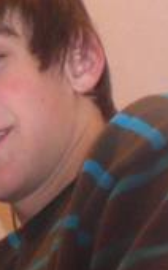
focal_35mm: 171
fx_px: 1255
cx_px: -81
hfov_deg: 7.5
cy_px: 121
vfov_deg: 12.3
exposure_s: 1/60
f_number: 3.1
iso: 200
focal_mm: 6.3
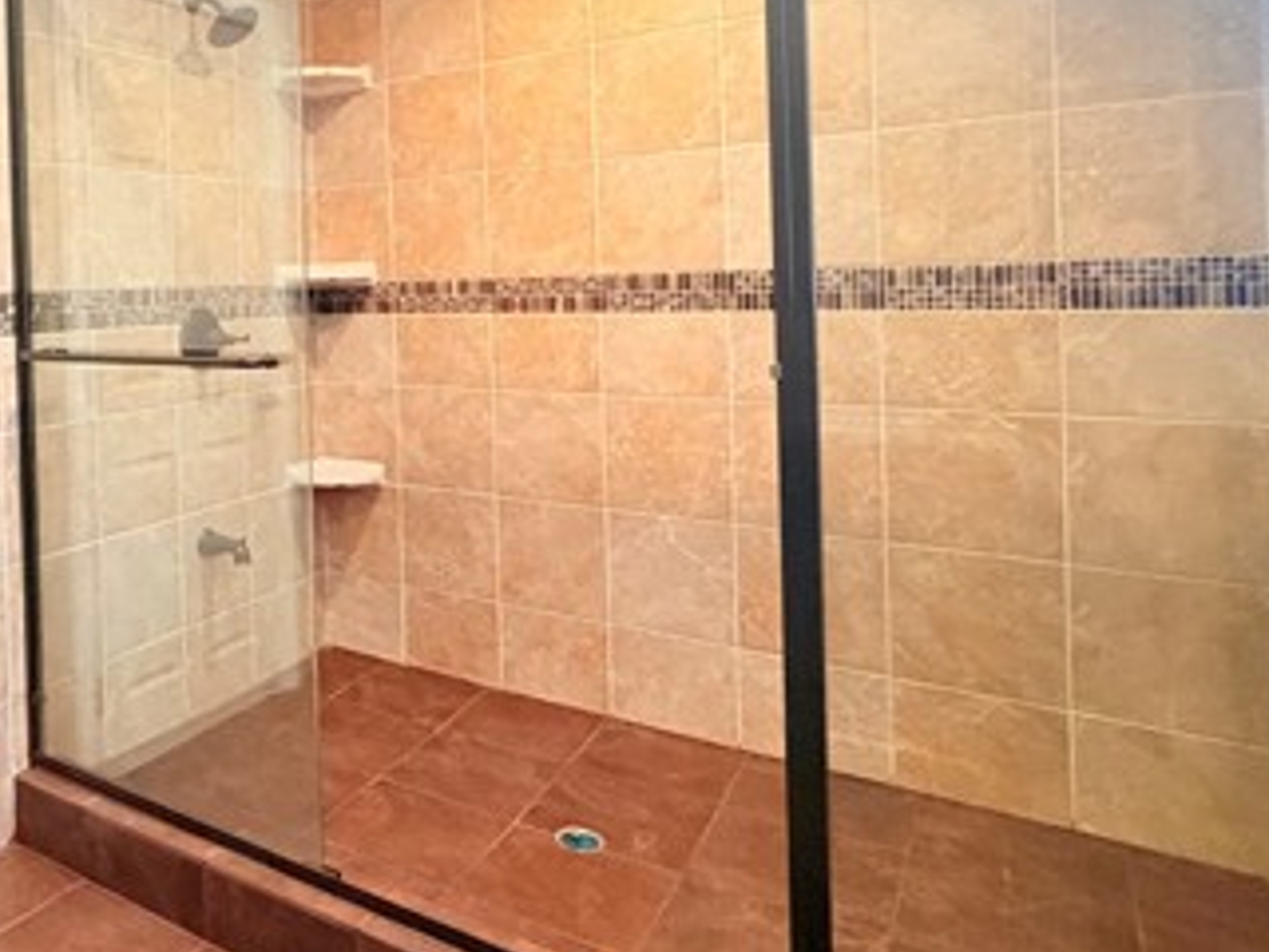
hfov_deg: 56.4
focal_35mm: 28
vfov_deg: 48.7
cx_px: 171
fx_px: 1026
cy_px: 298
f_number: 2.2
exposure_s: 1/60
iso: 400
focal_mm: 2.22
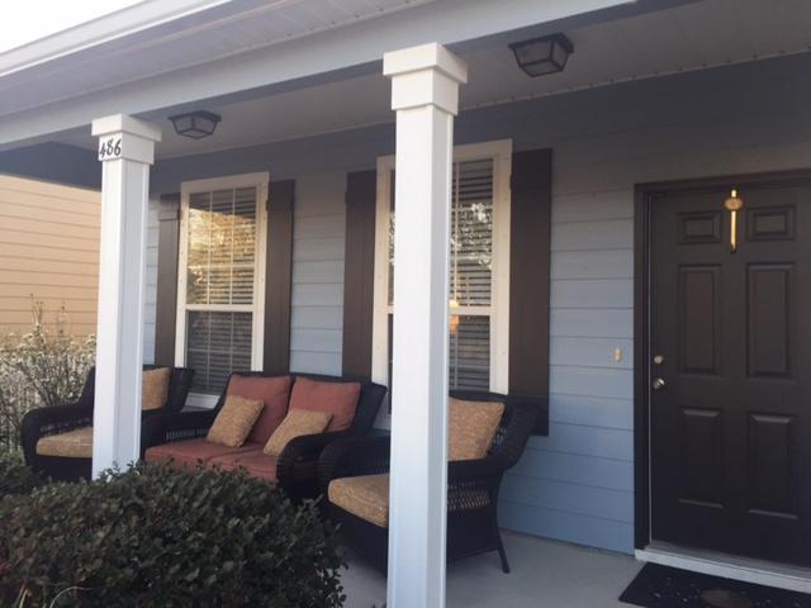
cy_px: 304
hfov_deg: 61.7
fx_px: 679
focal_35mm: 29
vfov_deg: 48.2
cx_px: 406
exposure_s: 1/120
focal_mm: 4.15
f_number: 2.2
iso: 50
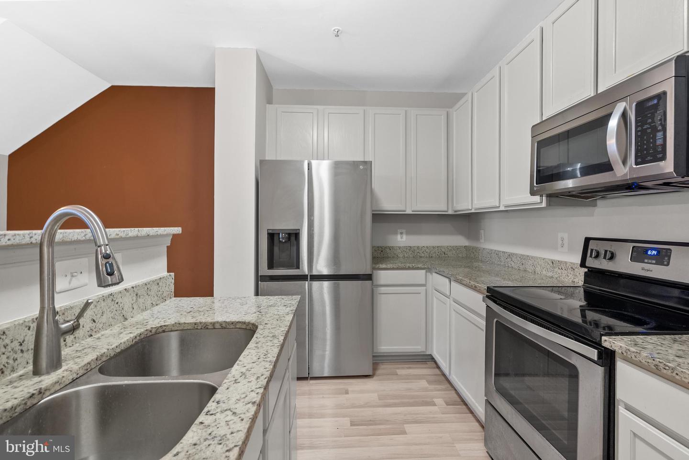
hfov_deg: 96.7
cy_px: 230
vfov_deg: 73.8
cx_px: 344
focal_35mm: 16
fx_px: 306
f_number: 8
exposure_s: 1/1.25
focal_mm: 16
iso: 800
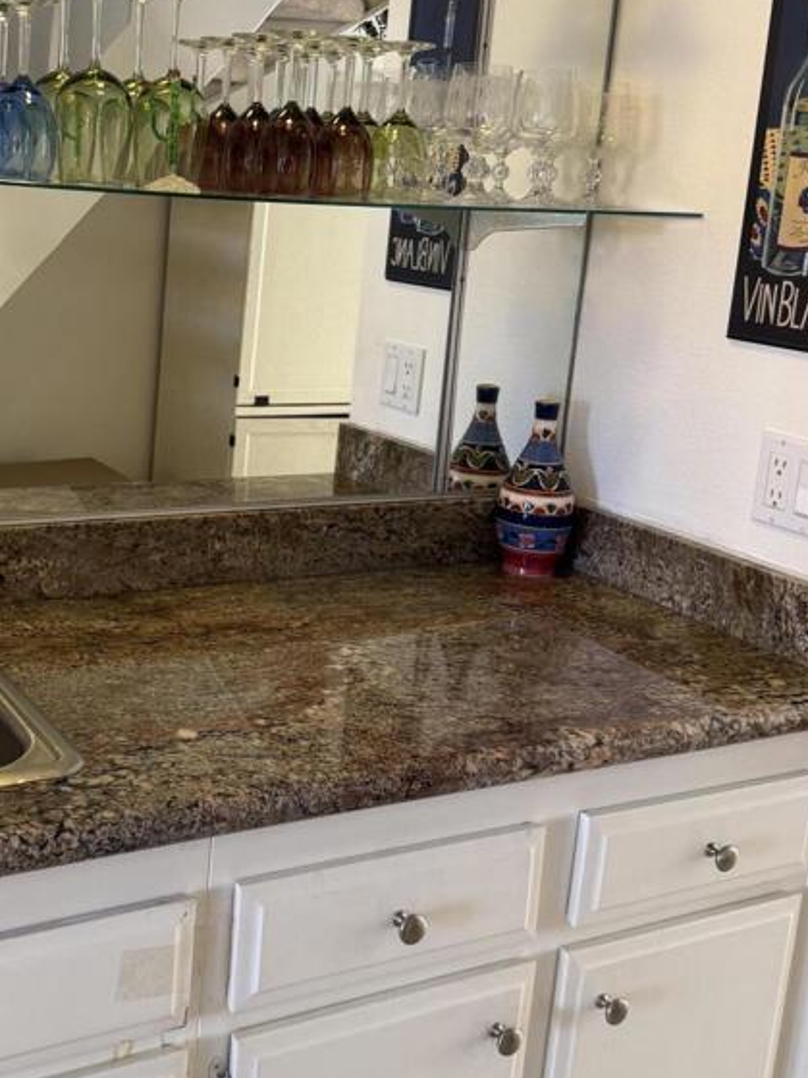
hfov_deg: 32.3
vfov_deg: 42.8
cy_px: 451
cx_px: 216
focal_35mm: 44
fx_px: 1370
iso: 200
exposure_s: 1/60
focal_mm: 6.76
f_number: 1.78
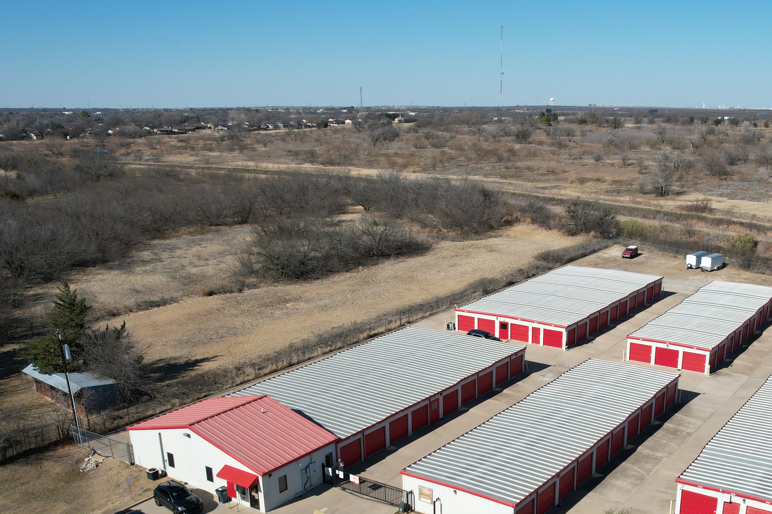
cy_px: 386
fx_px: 772
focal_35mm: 36
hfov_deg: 52.6
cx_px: 476
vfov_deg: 36.0
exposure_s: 1/2500
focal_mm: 8.38
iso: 110
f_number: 2.8
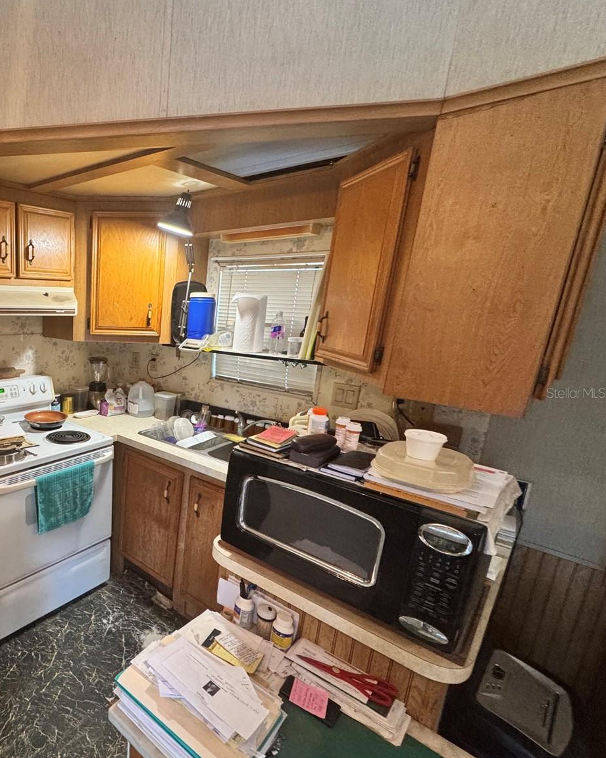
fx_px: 426
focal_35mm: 19
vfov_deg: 83.2
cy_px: 393
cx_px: 82
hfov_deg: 61.8
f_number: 2.2
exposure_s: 1/60
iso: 500
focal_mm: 2.22
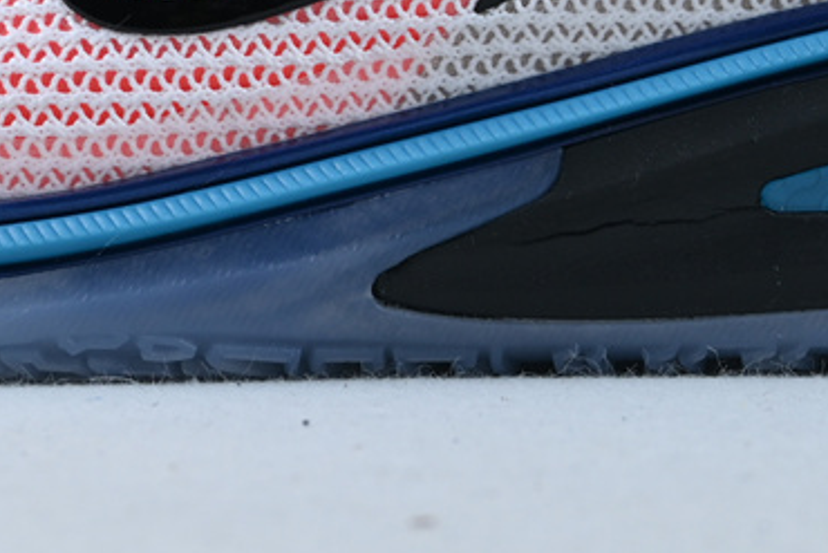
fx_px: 3415
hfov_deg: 13.8
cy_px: -123
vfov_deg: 9.1
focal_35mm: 148
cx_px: 407
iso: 100
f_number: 4.8
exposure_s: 1/60
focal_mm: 30.5
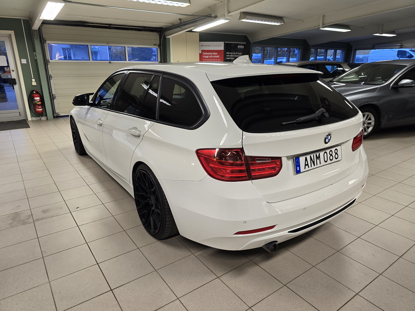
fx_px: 276
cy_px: 156
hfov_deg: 73.9
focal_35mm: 23
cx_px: 208
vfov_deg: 58.9
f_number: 1.7
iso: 200
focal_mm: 6.3
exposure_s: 1/100
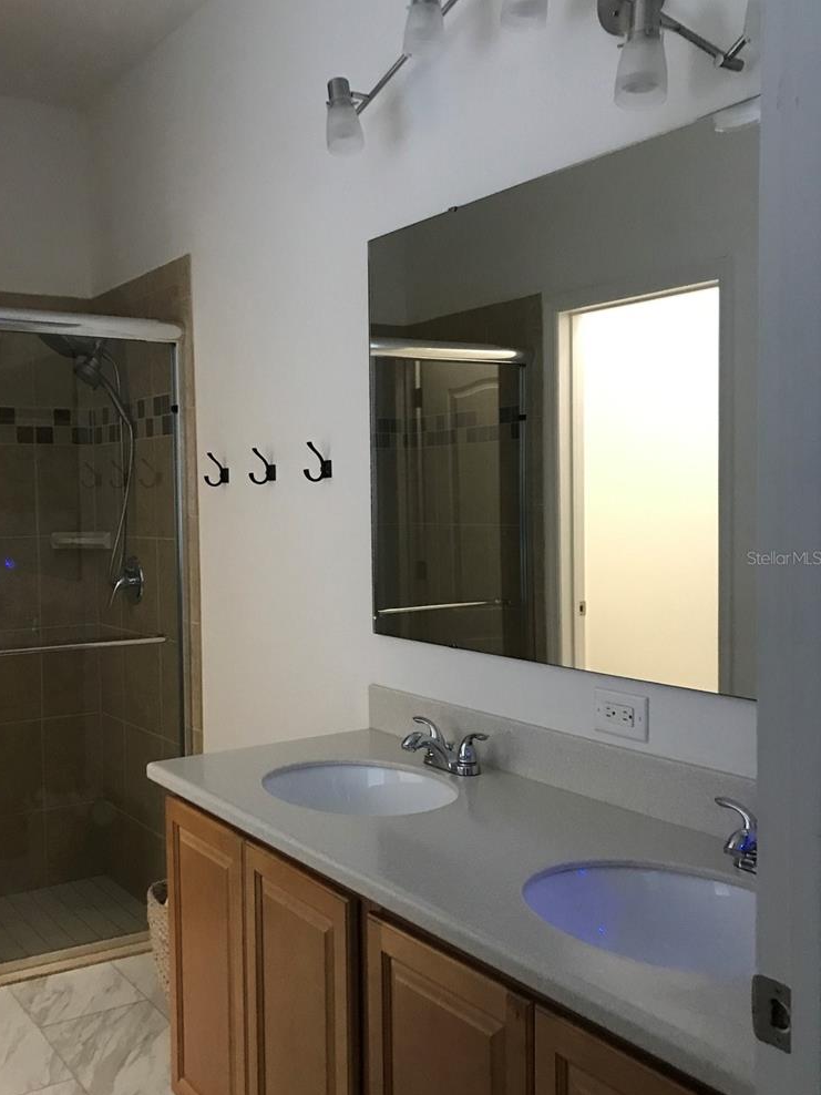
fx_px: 1075
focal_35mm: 34
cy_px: 557
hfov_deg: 41.6
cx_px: 327
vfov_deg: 54.0
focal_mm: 3.99
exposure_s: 1/15
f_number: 1.8
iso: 80
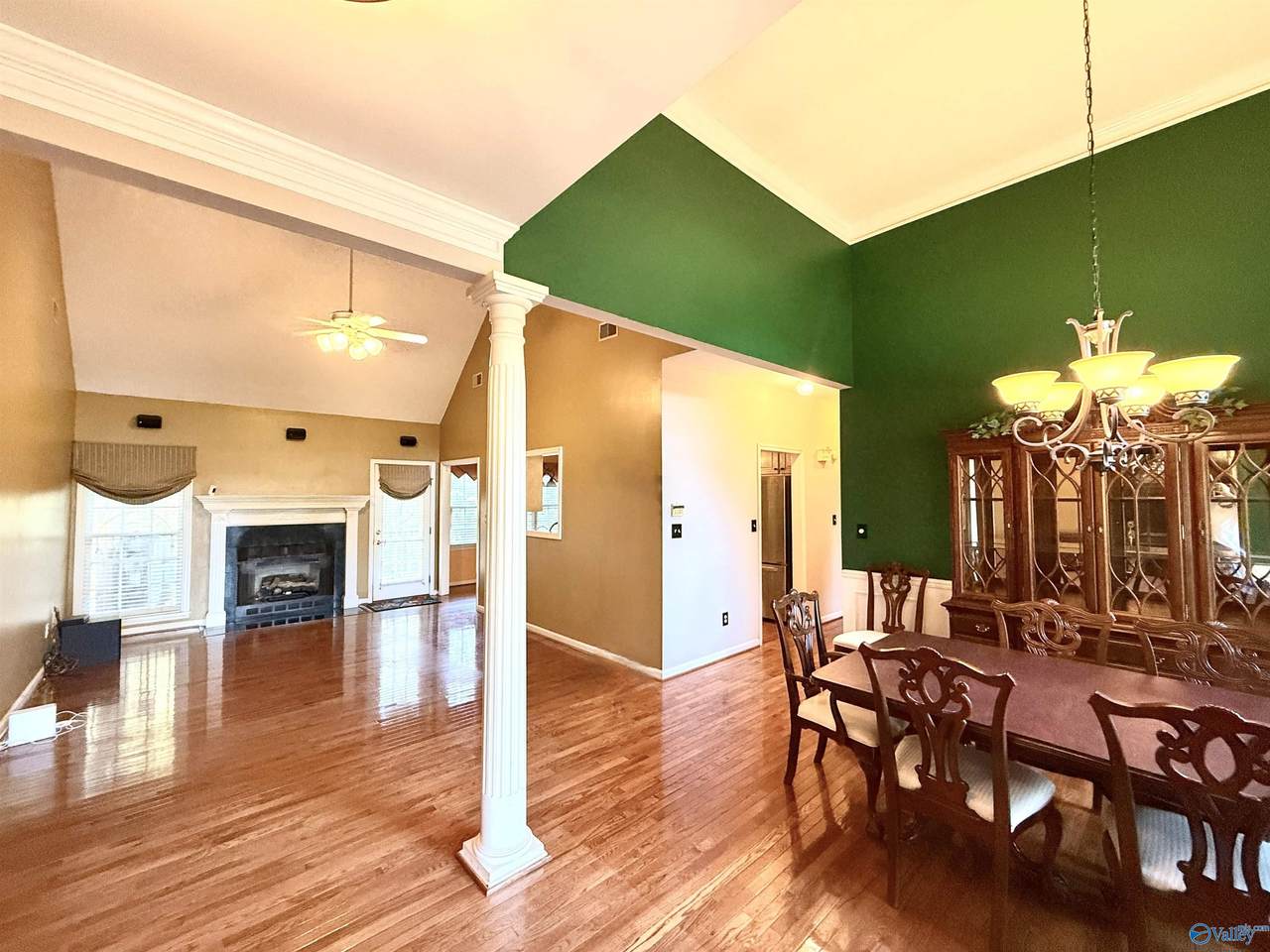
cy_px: 476
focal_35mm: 14
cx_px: 635
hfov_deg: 102.1
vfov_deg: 85.7
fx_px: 514
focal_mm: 2.22
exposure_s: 1/60
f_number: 2.2
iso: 500
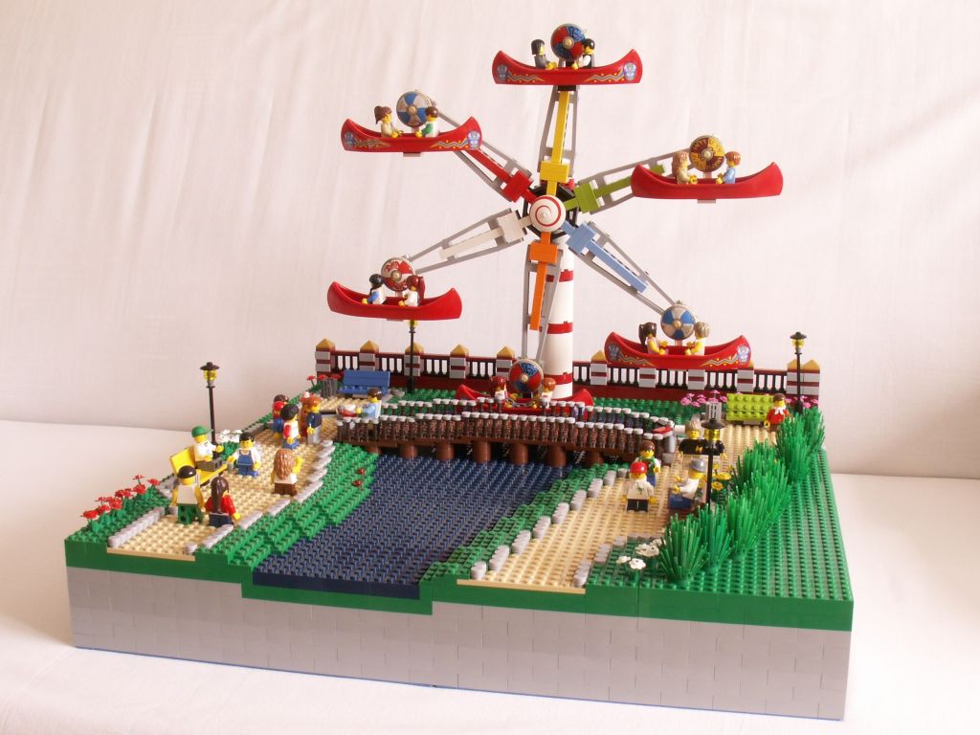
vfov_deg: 38.7
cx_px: 490
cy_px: 368
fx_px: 1047
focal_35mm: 37
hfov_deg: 50.1
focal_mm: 6.21
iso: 50
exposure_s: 1/4
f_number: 8
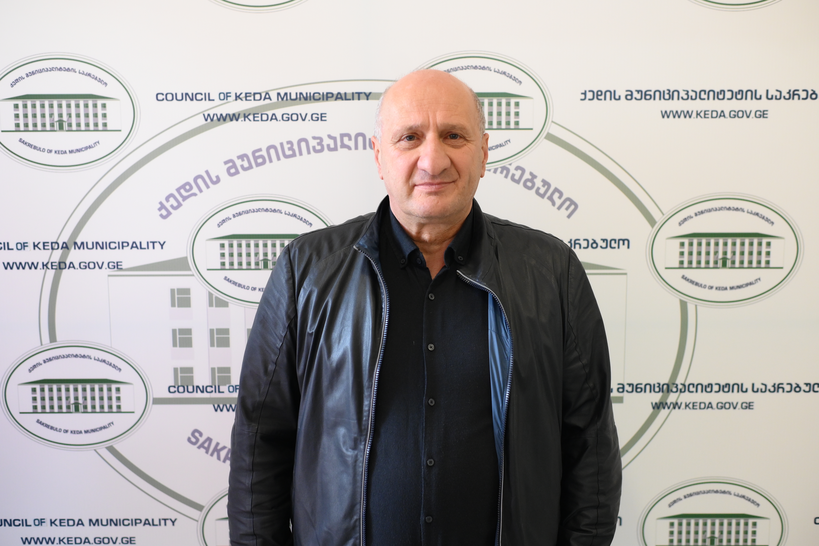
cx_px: 410
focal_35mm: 35
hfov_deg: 54.4
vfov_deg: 37.8
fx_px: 796
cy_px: 273
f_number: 2.8
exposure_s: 1/125
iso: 3200
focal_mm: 35
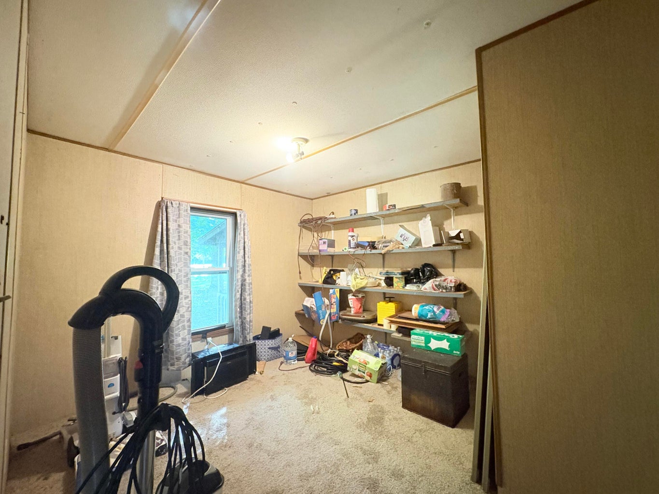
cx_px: 330
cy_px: 247
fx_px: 267
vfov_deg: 85.7
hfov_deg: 102.1
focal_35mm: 14
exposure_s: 1/60
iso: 640
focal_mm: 2.22
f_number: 2.2
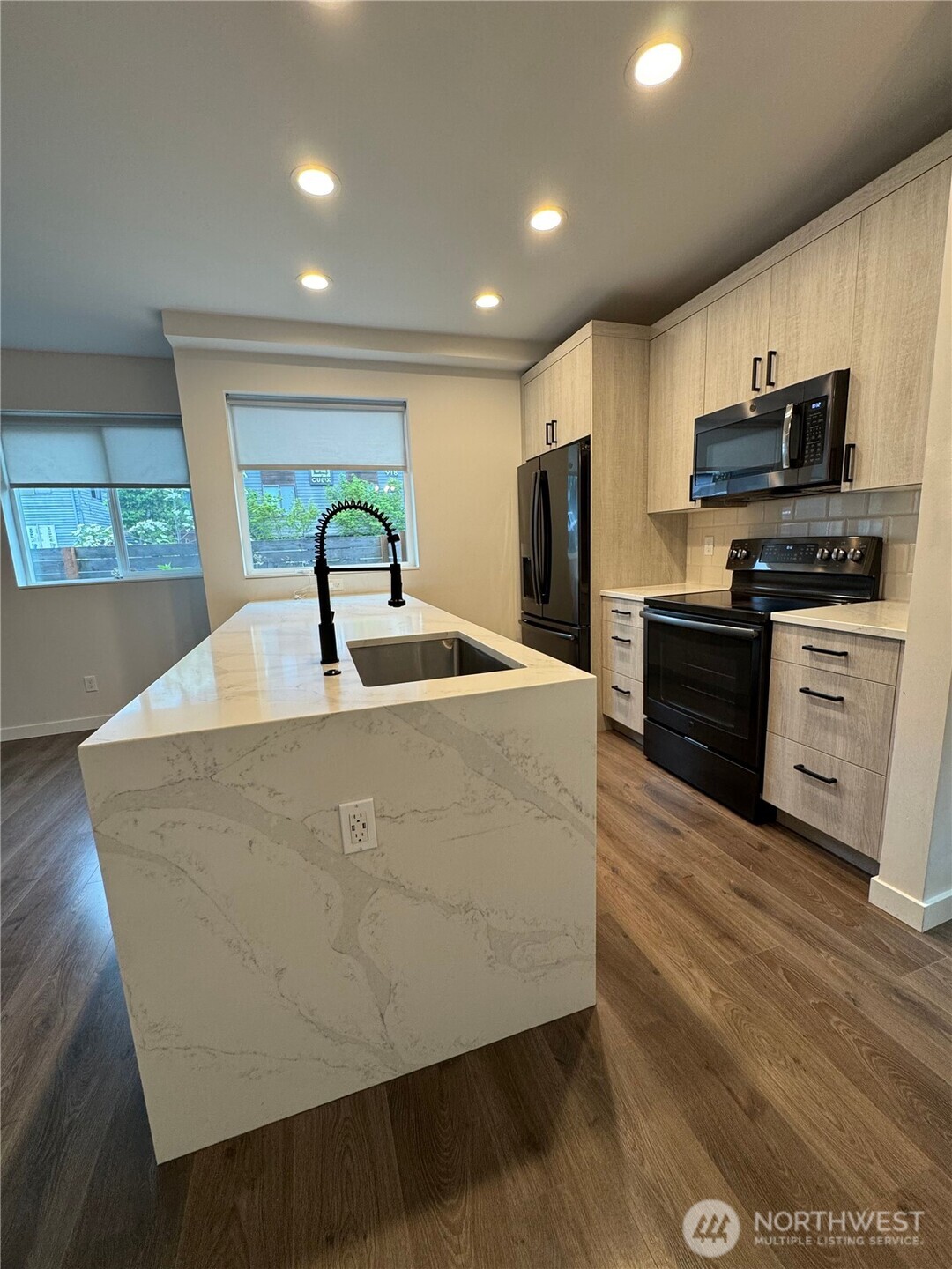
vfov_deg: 102.1
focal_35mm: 14
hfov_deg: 85.7
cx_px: 476
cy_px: 634
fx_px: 513
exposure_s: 1/120
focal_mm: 2.22
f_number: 2.2
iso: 160
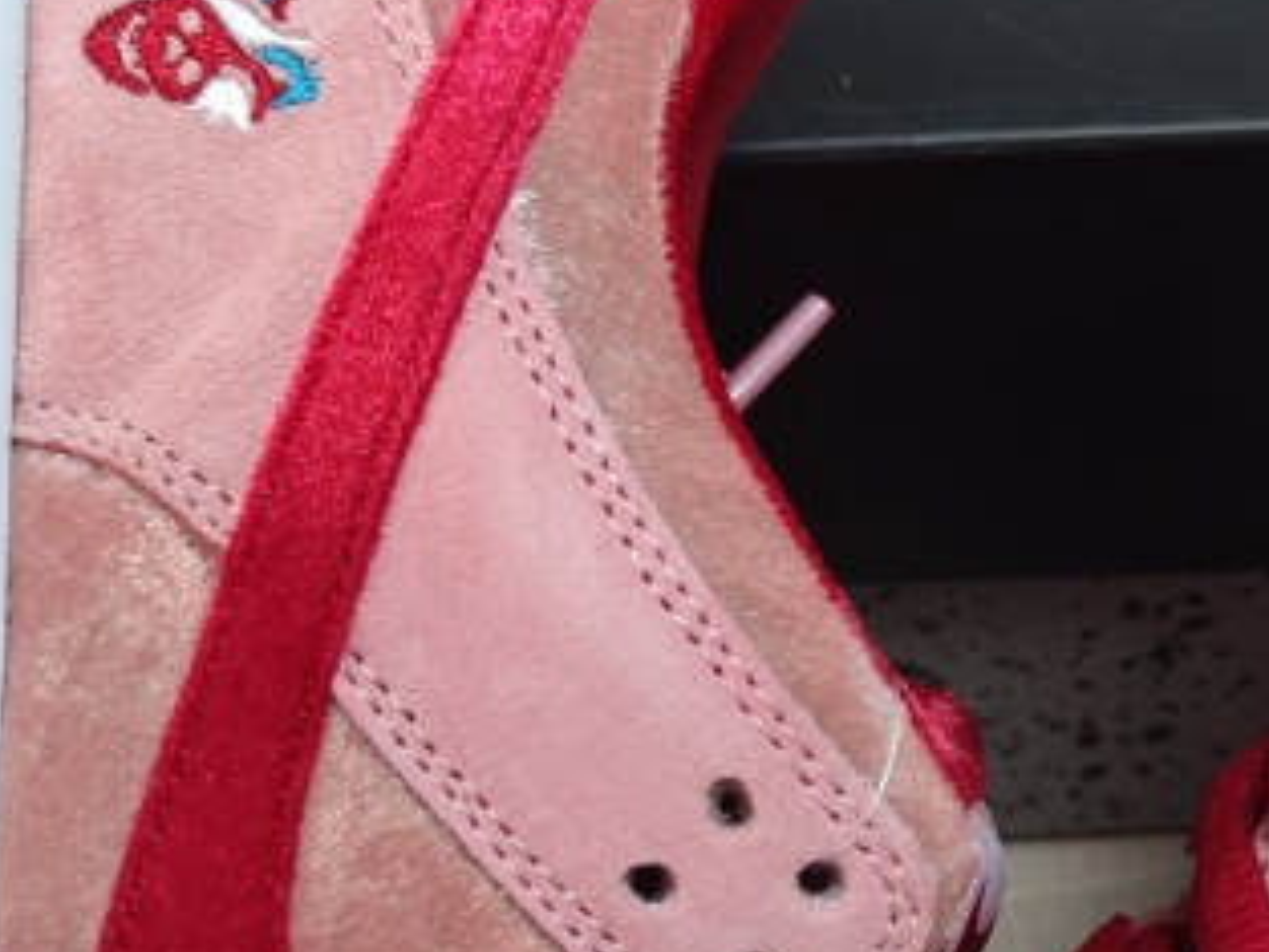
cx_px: 823
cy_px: 847
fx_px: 3594
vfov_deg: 14.9
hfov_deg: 20.0
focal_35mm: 98
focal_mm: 6.72
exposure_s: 1/100
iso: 278
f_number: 1.69
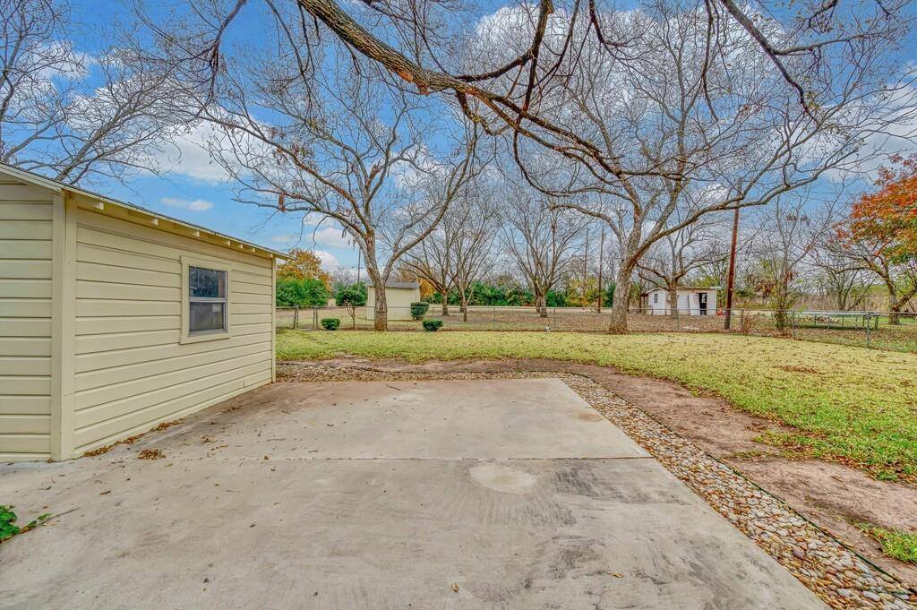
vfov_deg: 81.1
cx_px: 458
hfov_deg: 104.3
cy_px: 305
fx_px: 356
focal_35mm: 14
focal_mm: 14
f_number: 9
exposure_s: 1/60
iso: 100
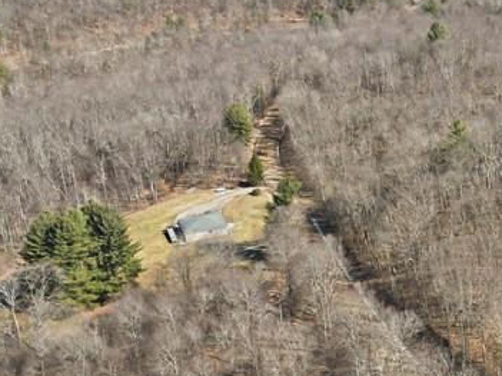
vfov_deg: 21.0
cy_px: 189
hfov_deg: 26.0
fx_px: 1015
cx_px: 531
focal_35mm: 70
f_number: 1.7
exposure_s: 1/2000
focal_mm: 6.7
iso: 140
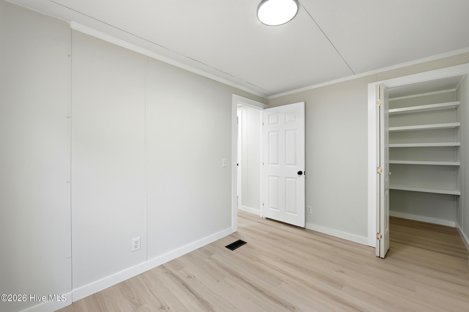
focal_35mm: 14
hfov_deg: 104.3
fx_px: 182
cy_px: 156
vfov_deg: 81.1
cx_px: 234
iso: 160
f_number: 8
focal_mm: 14
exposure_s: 1/320
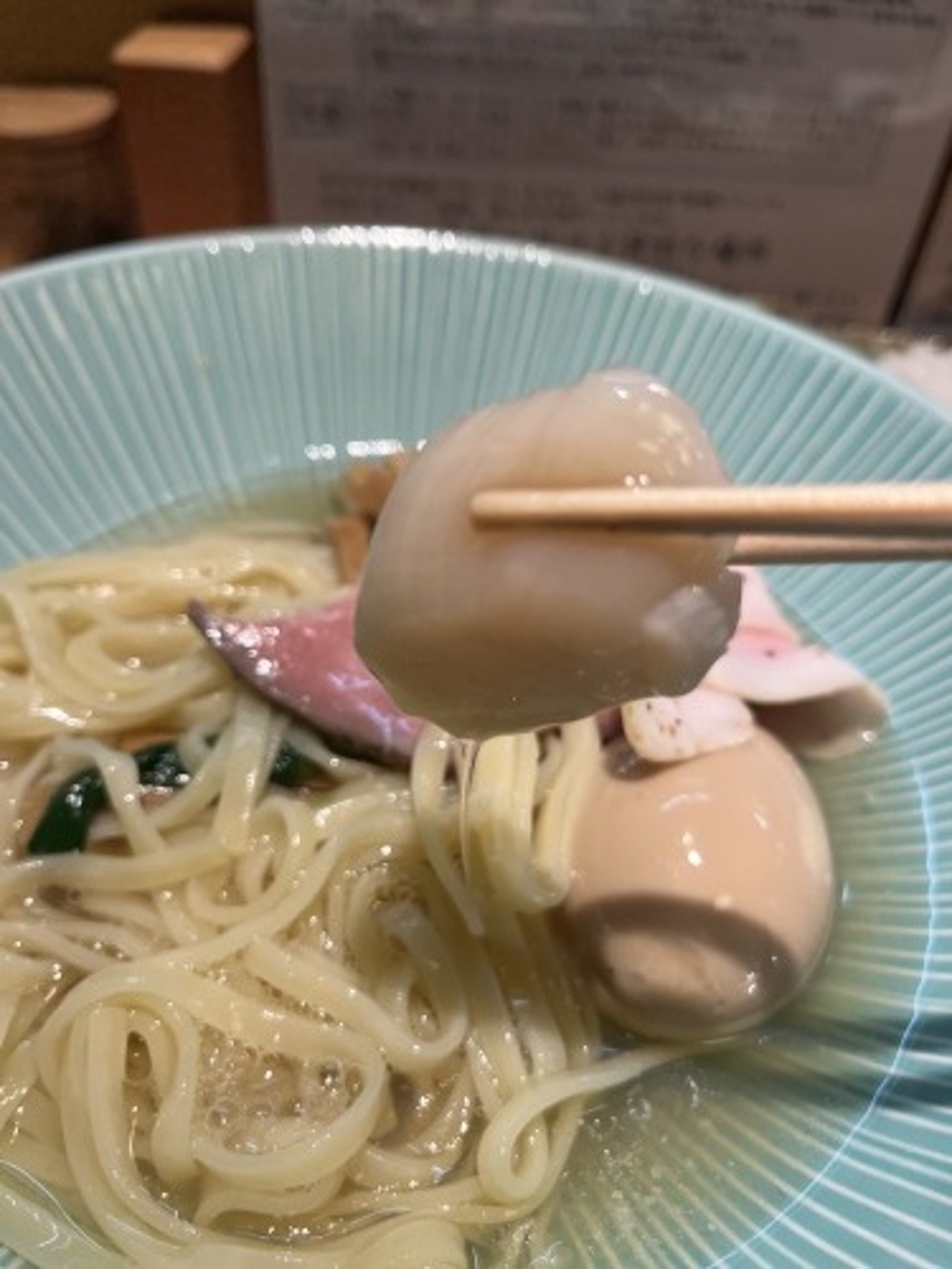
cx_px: 476
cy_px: 634
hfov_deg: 53.1
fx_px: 953
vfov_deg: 67.3
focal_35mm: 26
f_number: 1.6
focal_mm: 5.1
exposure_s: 1/100
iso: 80
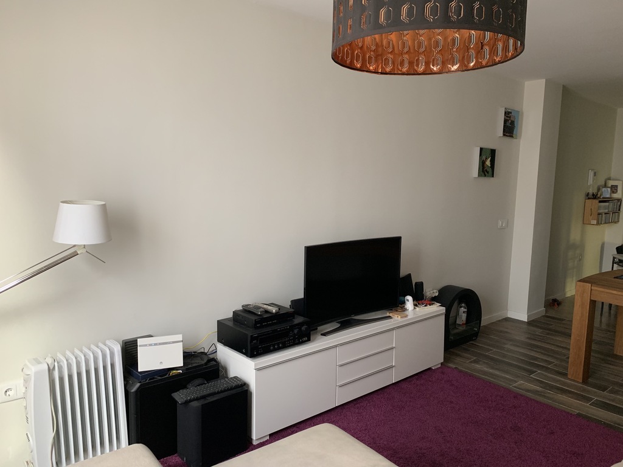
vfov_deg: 53.1
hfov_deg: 67.3
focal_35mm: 26
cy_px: 234
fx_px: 468
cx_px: 312
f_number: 1.8
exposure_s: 1/60
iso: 200
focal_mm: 4.25
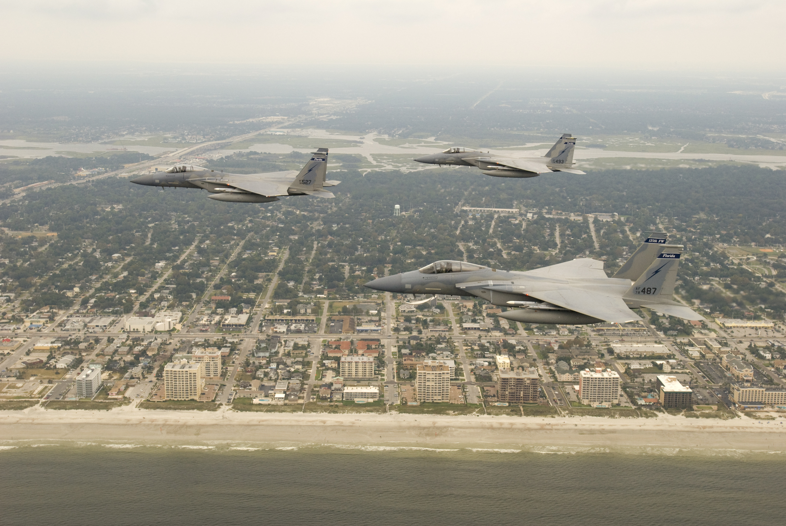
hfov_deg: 43.6
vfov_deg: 29.9
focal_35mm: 45
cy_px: 263
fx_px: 984
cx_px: 393
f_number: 7.1
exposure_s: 1/750
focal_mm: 30
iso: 400
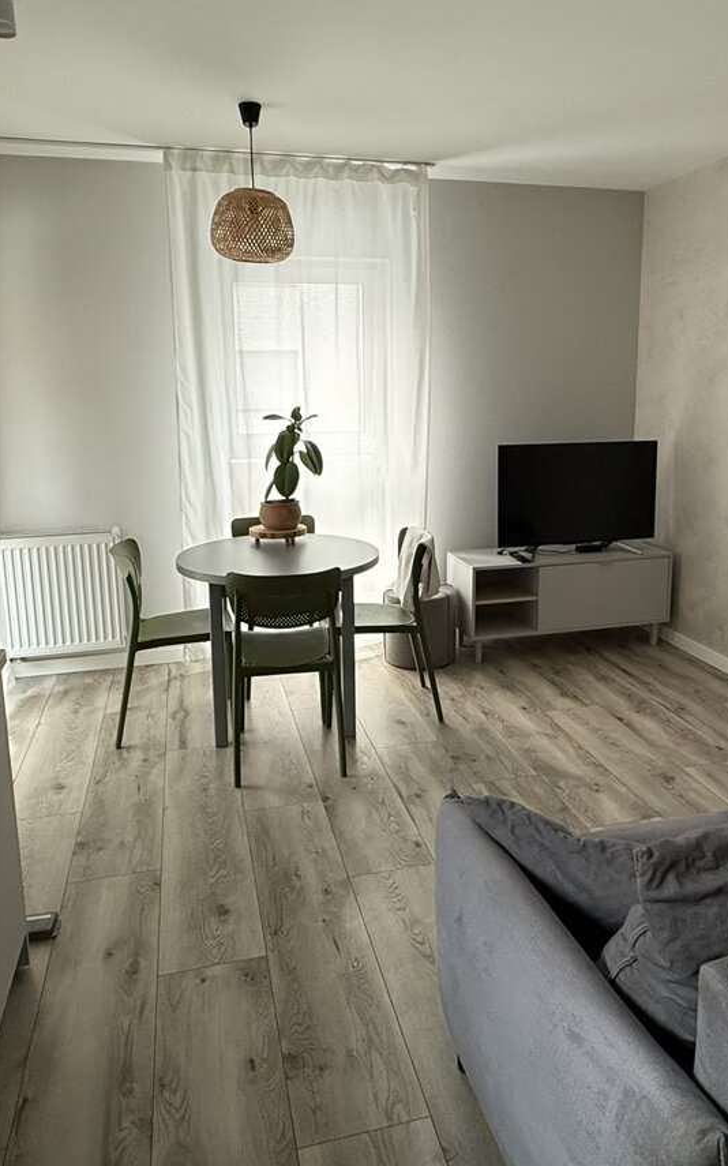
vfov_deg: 72.2
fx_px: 794
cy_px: 506
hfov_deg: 49.2
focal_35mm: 25
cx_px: 389
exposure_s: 1/99
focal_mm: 2.22
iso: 125
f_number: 2.2
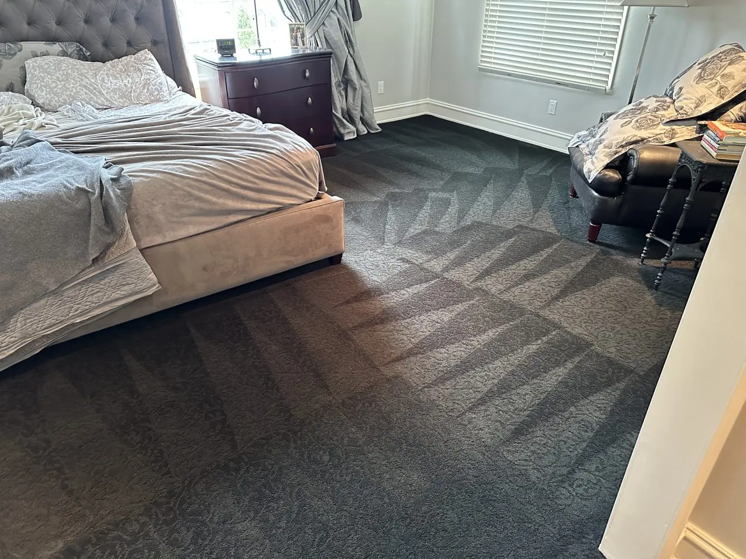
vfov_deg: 56.8
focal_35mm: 24
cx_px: 373
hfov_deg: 71.6
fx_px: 517
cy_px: 280
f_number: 1.78
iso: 800
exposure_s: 1/60
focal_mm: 6.86
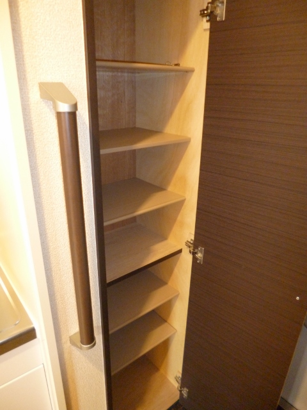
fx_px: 284
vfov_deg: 71.6
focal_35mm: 24
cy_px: 205
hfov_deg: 56.8
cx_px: 154
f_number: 2.5
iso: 400
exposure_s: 1/8
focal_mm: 4.3
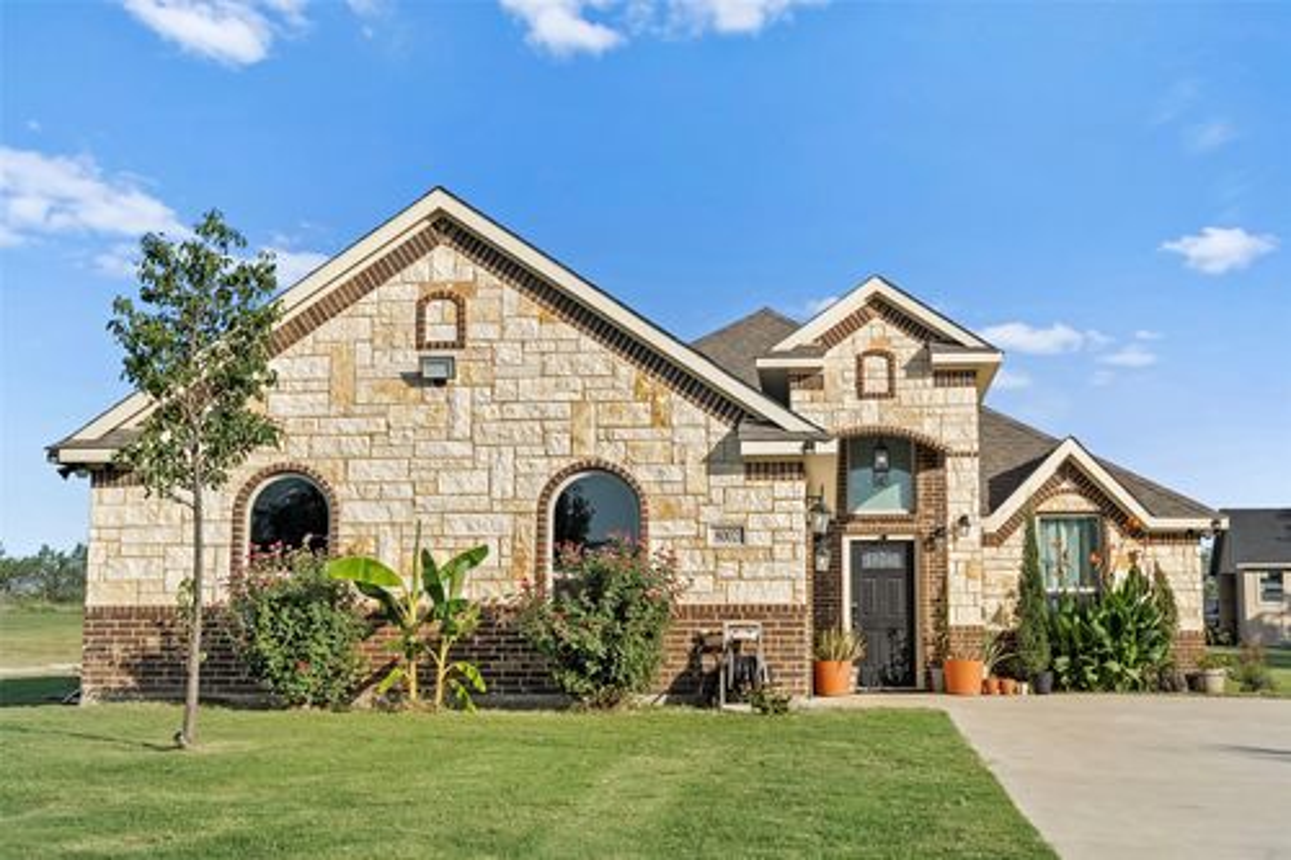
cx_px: 646
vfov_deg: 27.0
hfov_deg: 39.6
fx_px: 1792
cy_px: 430
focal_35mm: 50
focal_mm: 50
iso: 640
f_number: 9
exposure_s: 1/500
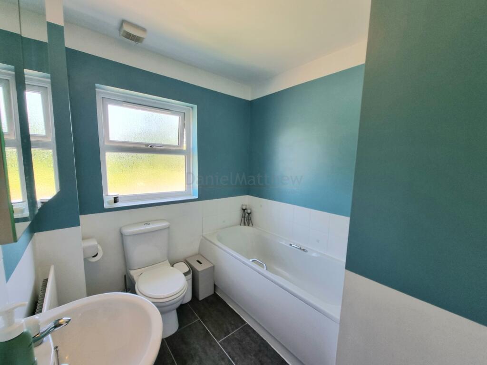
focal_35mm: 13
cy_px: 182
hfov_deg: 106.2
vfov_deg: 89.9
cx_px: 244
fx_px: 183
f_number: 2.2
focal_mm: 2.2
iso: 50
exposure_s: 1/60.2
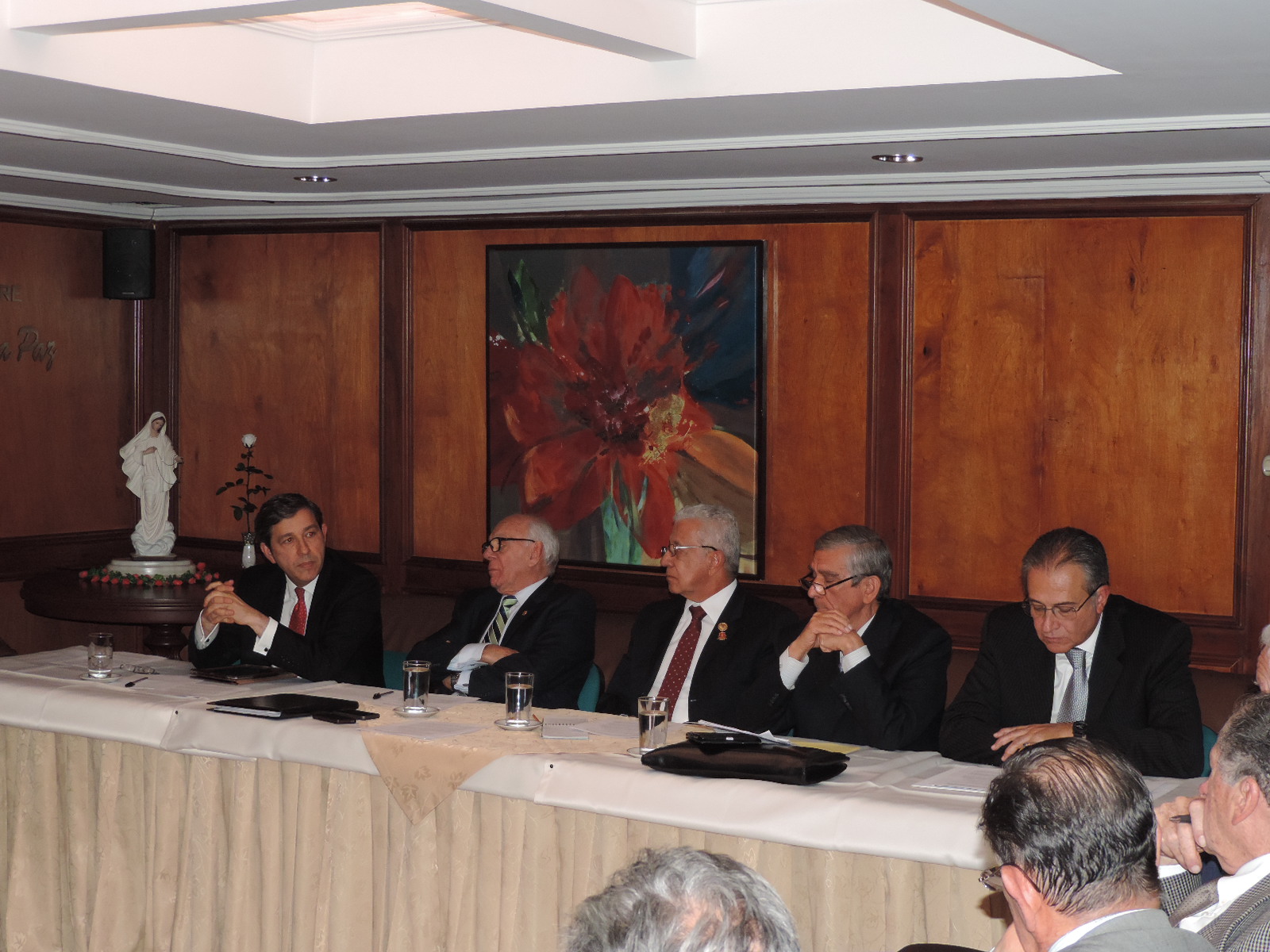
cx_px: 635
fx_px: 2018
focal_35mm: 55
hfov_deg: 34.9
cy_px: 476
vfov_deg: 26.6
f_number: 3.7
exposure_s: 1/60
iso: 400
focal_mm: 9.8
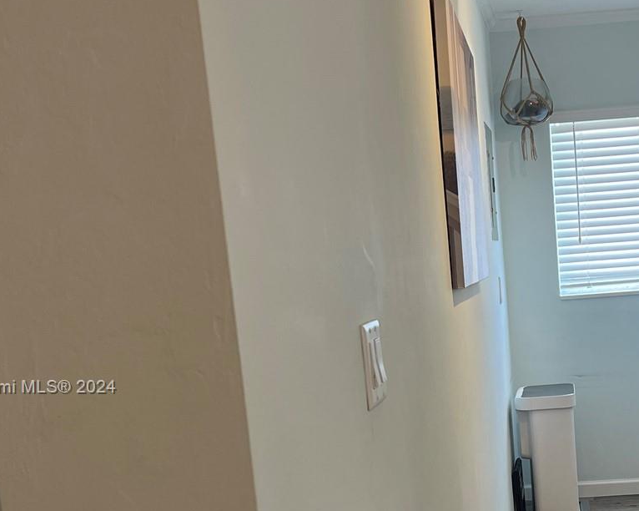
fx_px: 964
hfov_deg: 35.4
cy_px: 388
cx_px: 516
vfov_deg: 29.2
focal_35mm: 51
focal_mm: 5.1
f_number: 1.6
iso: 125
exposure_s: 1/120
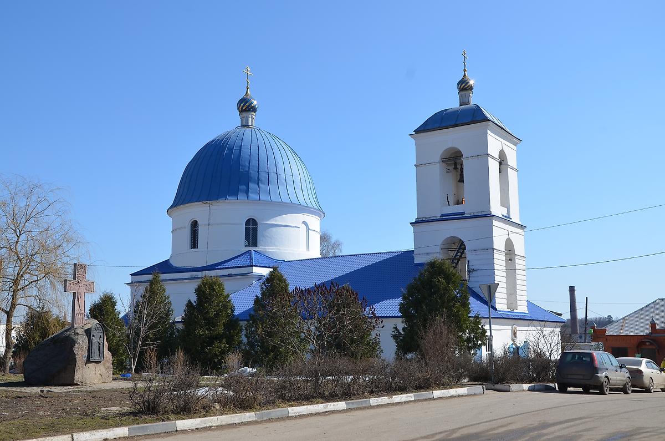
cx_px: 332
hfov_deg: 51.4
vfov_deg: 35.3
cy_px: 220
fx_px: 691
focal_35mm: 38
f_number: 9
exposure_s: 1/320
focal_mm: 25
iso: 100
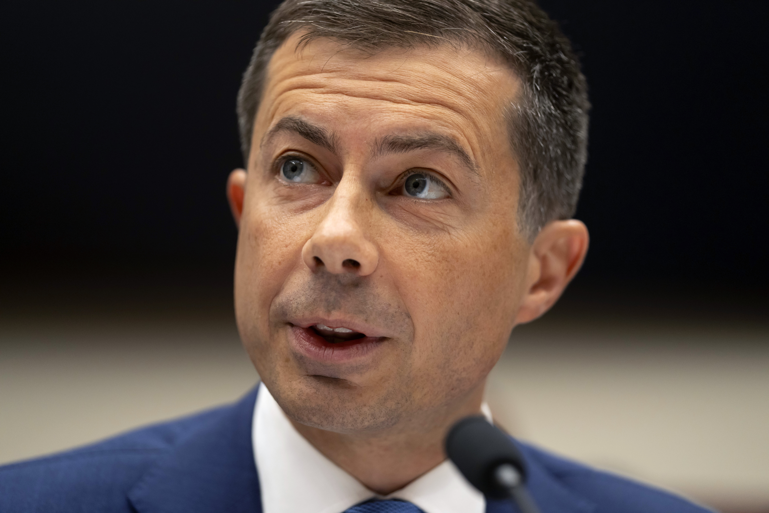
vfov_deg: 10.4
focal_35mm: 132
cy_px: 256
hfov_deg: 15.5
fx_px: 2819
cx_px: 384
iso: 2500
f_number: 2.8
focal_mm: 132
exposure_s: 1/640
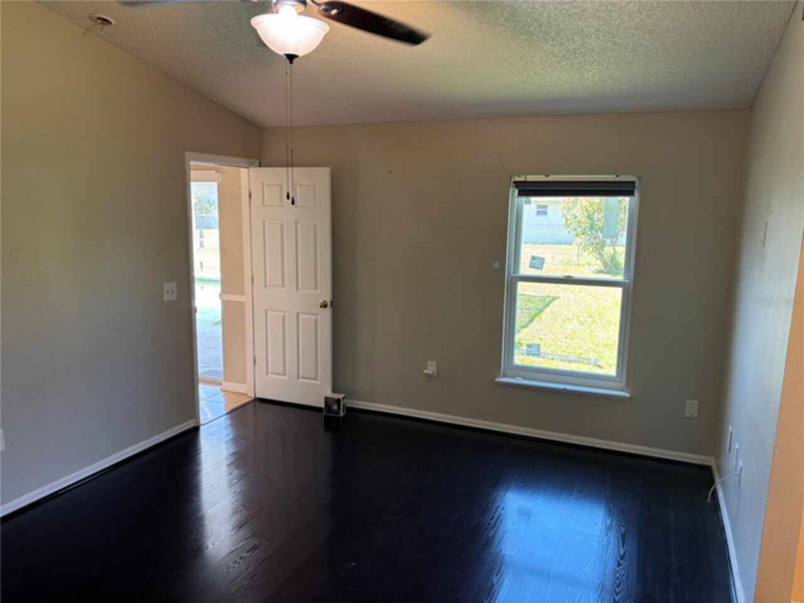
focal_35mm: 26
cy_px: 302
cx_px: 402
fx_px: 604
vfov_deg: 53.1
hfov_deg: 67.3
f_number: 1.6
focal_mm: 5.96
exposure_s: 1/60
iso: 100
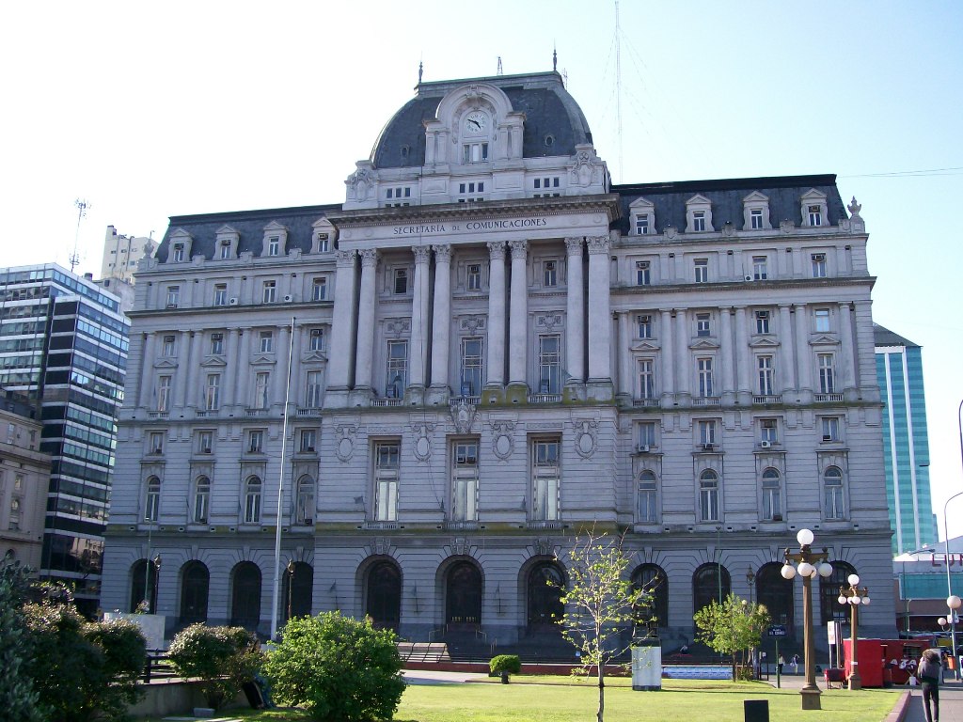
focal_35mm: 36
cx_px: 482
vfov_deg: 39.7
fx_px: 1002
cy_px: 361
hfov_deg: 51.4
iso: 80
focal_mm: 6
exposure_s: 1/482
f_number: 2.7
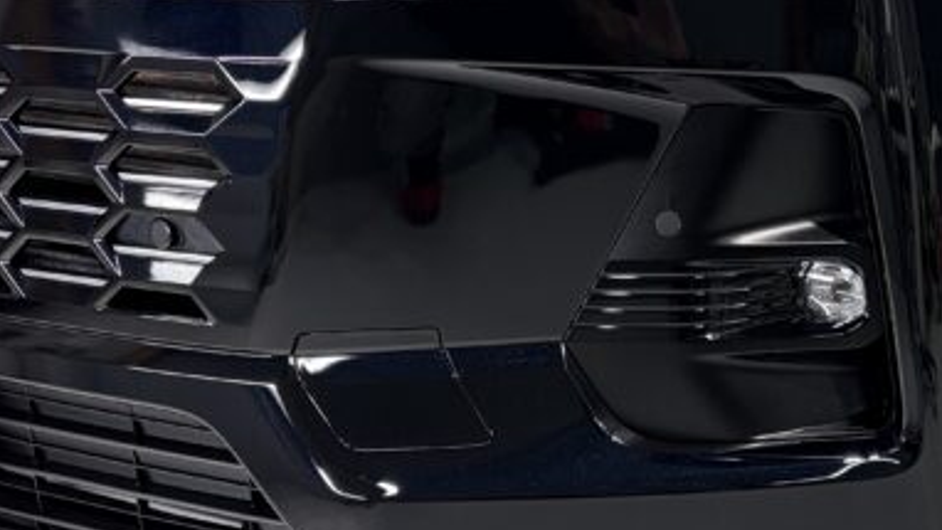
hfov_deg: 27.3
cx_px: 764
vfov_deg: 15.9
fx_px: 1899
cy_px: 190
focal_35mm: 76
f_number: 1.6
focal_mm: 5.96
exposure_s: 1/120
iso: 125
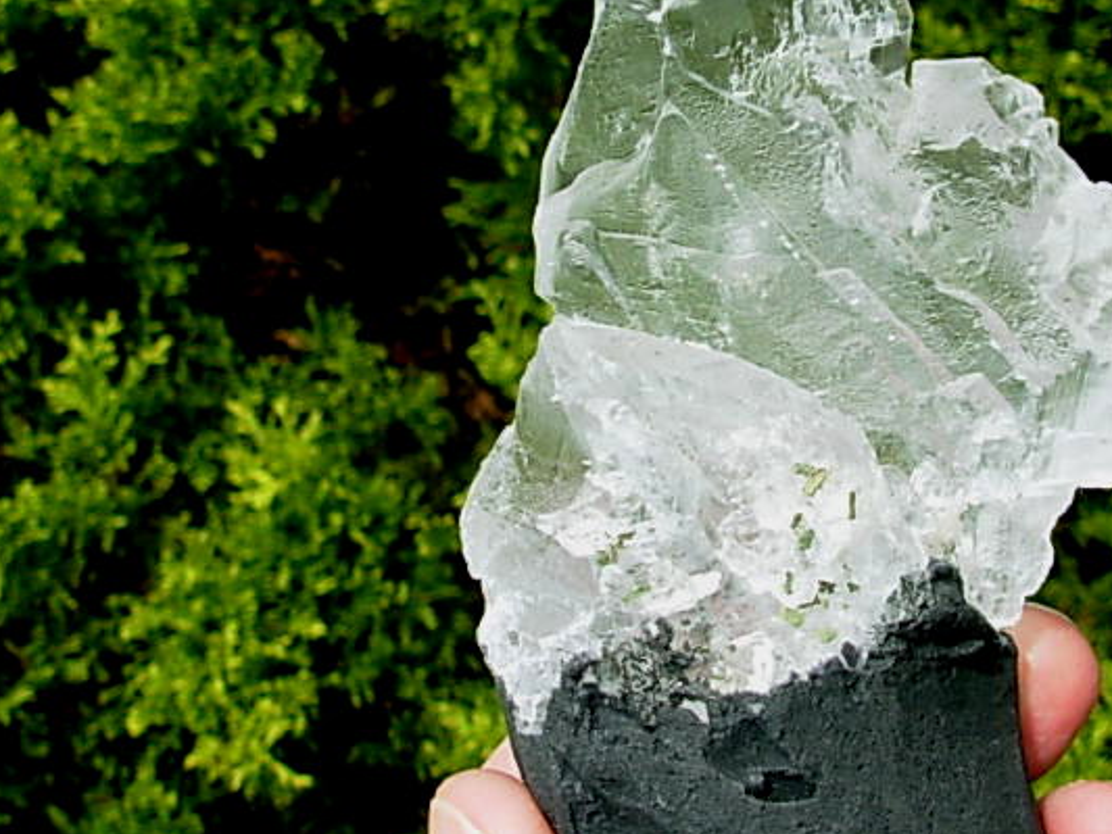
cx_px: 688
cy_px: 246
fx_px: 2346
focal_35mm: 73
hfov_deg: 26.6
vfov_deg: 20.1
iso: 50
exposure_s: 1/967
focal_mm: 6.3
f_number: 2.9
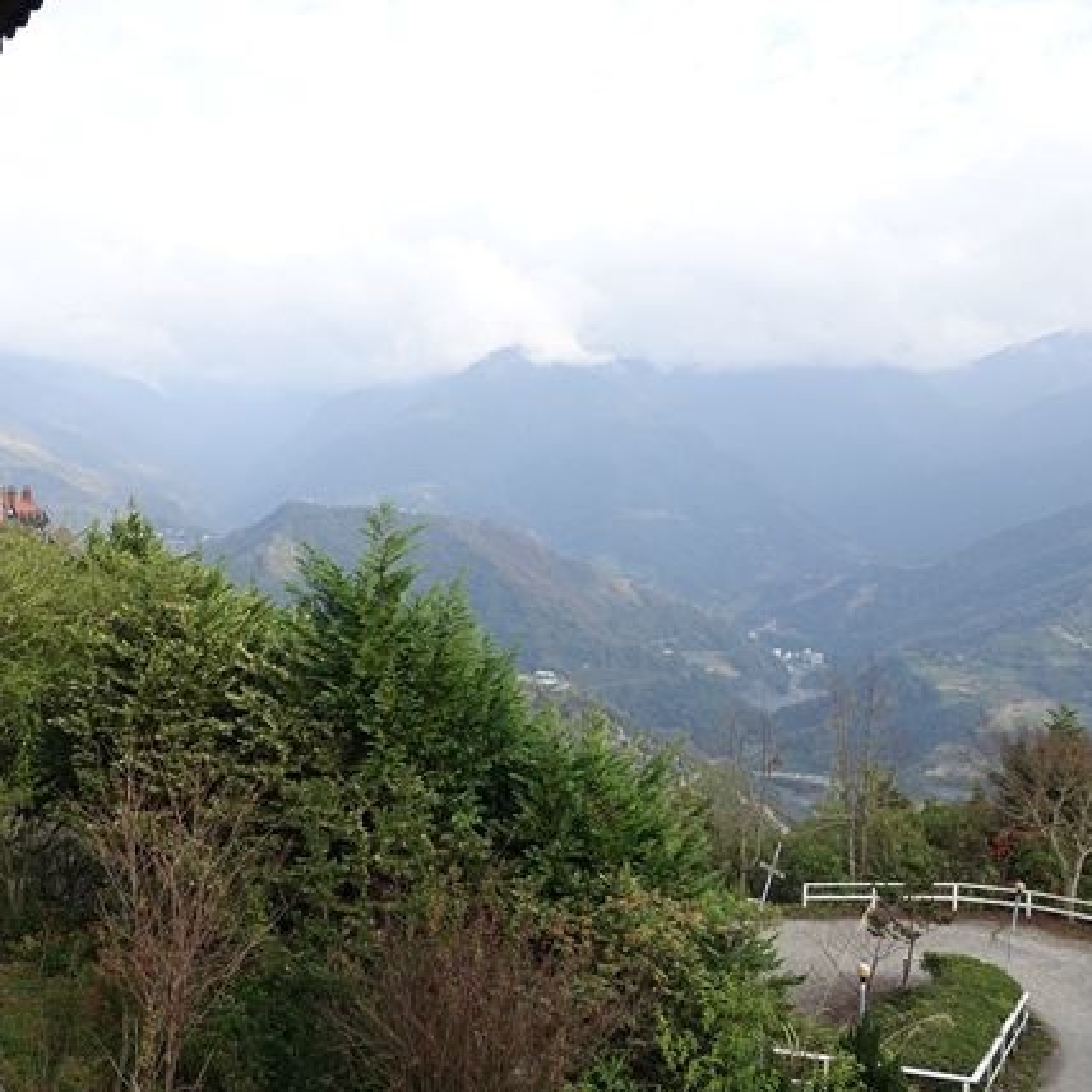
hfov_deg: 51.7
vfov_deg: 52.5
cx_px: 380
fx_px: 1106
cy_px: 547
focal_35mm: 31
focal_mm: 8.8
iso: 125
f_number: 5.6
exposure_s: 1/160
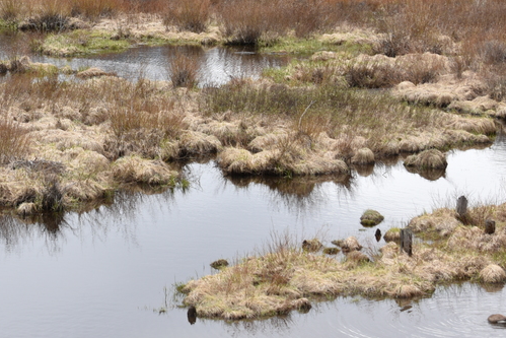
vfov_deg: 8.6
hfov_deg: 12.9
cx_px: 100
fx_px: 2235
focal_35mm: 159
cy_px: 62
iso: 100
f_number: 7.1
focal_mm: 62
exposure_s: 1/200
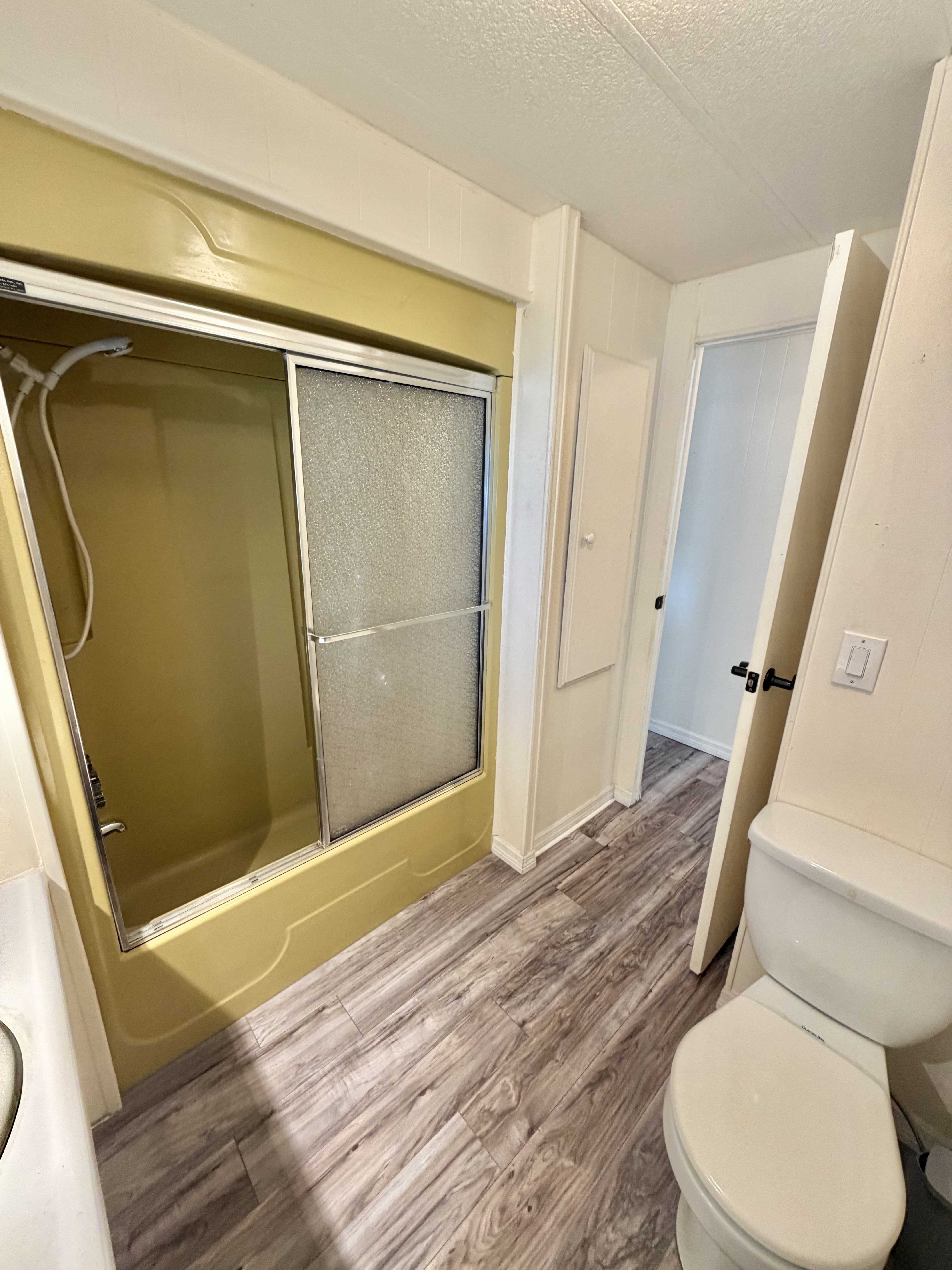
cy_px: 635
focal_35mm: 14
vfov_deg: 102.1
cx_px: 476
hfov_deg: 85.7
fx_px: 513
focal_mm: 2.22
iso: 250
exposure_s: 1/60
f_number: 2.2
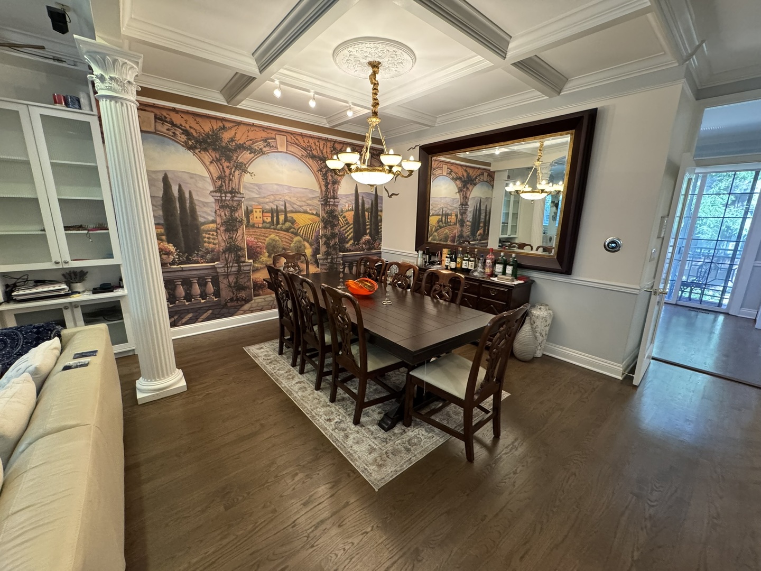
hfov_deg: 102.1
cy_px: 286
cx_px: 380
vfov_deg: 85.7
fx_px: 308
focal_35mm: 14
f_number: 2.2
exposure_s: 1/60
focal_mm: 2.22
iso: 640
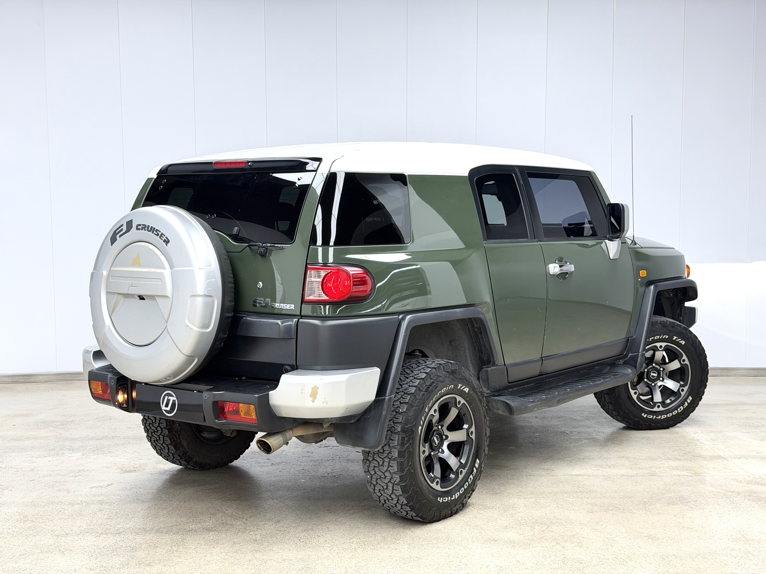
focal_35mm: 48
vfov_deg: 30.3
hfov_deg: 39.7
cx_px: 383
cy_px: 287
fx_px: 1062
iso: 160
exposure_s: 1/164
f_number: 1.78
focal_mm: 6.76
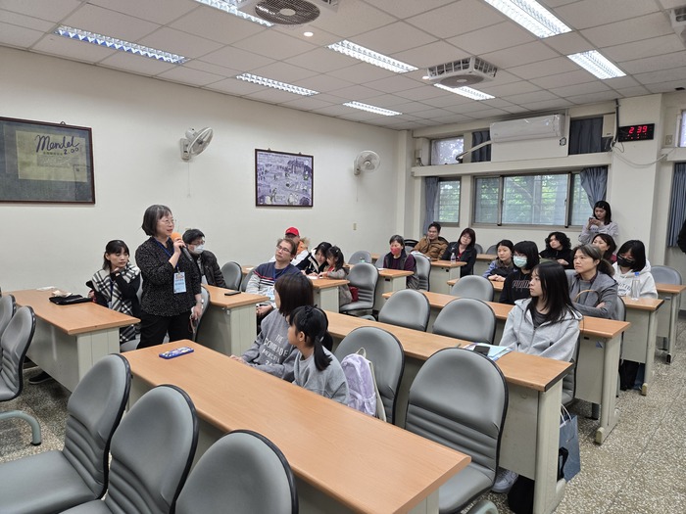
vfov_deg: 58.9
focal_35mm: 23
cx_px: 343
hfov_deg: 73.9
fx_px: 456
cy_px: 257
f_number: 1.8
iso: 160
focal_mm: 5.4
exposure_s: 1/180
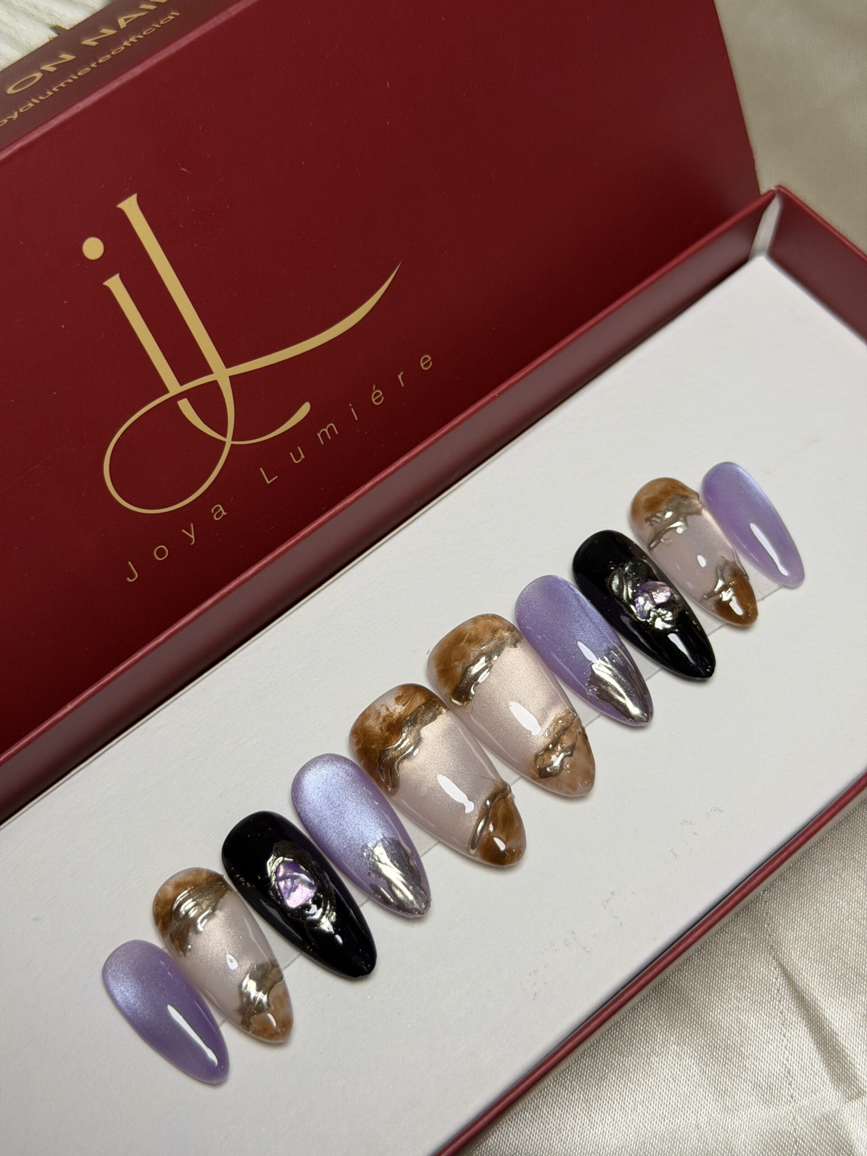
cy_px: 578
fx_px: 1603
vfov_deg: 39.7
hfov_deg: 30.3
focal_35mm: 48
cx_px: 434
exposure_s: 1/121
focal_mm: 6.76
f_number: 1.78
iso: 80
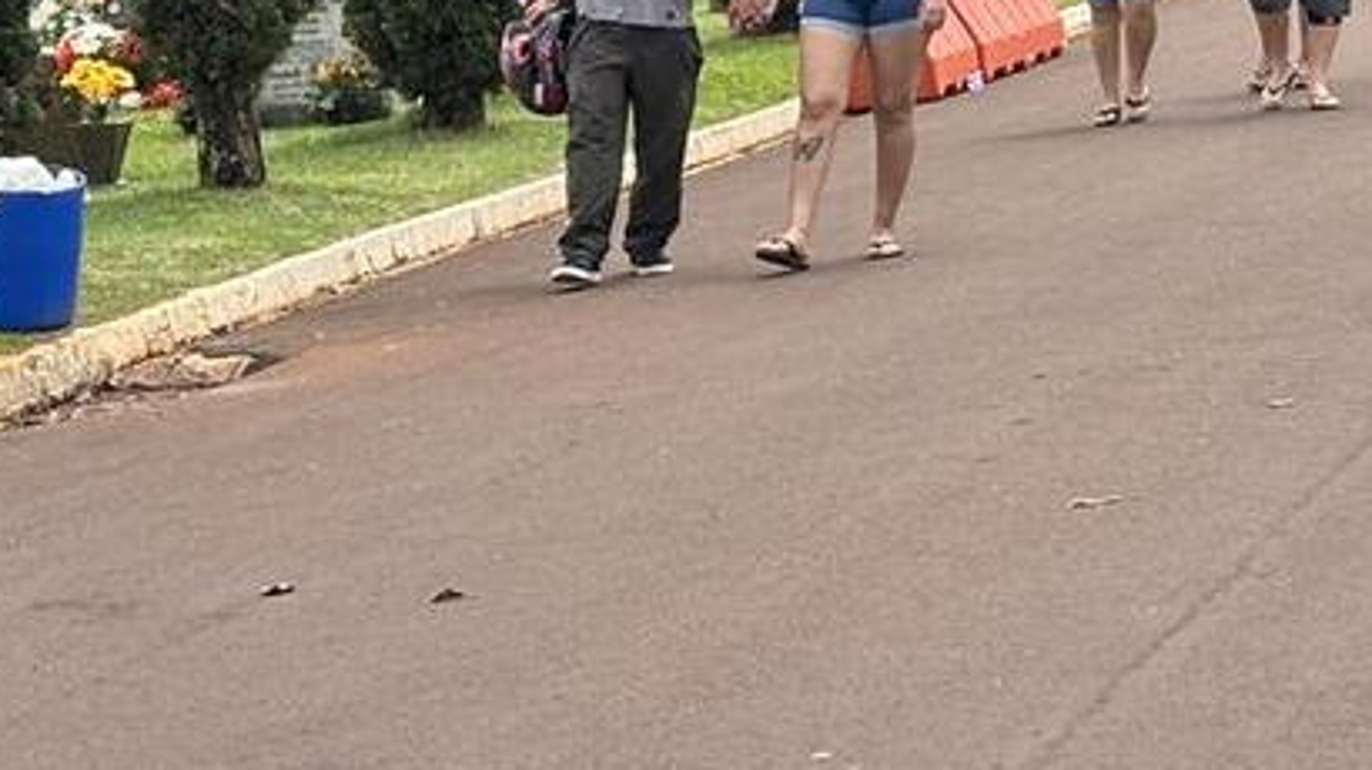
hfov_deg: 12.6
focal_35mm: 166
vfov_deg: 7.2
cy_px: -418
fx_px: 6035
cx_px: 1666
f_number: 1.6
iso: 40
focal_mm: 5.96
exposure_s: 1/1667
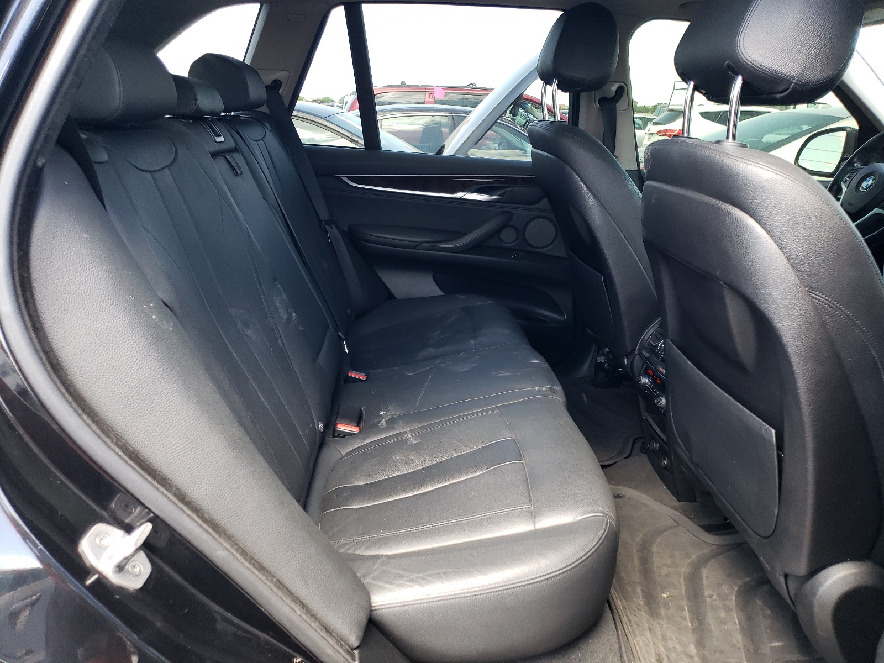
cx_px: 442
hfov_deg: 67.3
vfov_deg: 53.1
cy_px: 332
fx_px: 664
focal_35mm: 26
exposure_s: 1/120
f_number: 1.5
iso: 92
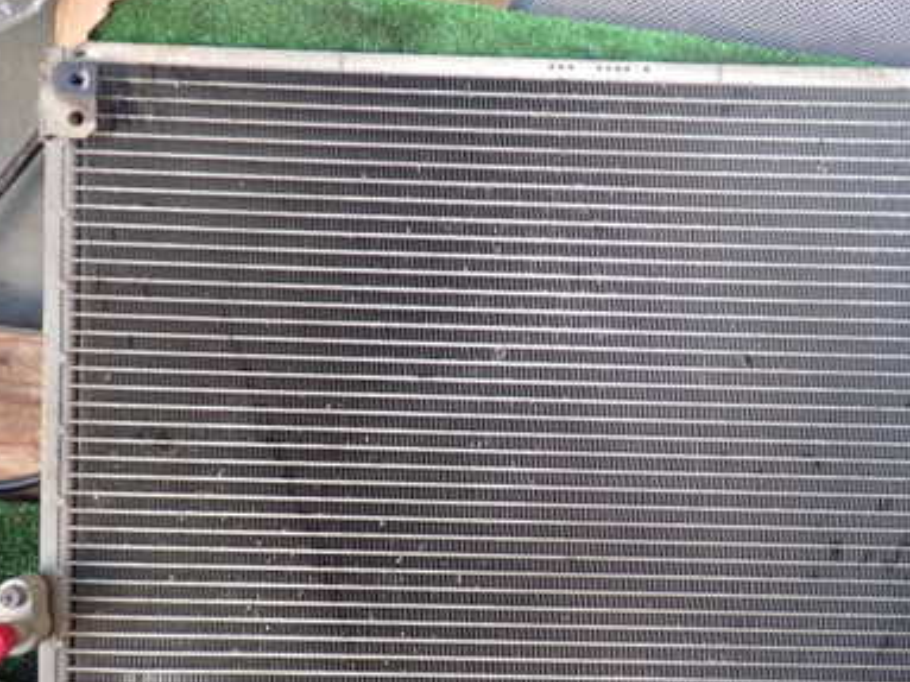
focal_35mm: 47
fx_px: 1235
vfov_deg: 30.7
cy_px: 425
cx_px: 485
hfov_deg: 40.4
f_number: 2.3
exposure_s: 1/50
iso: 200
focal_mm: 5.4
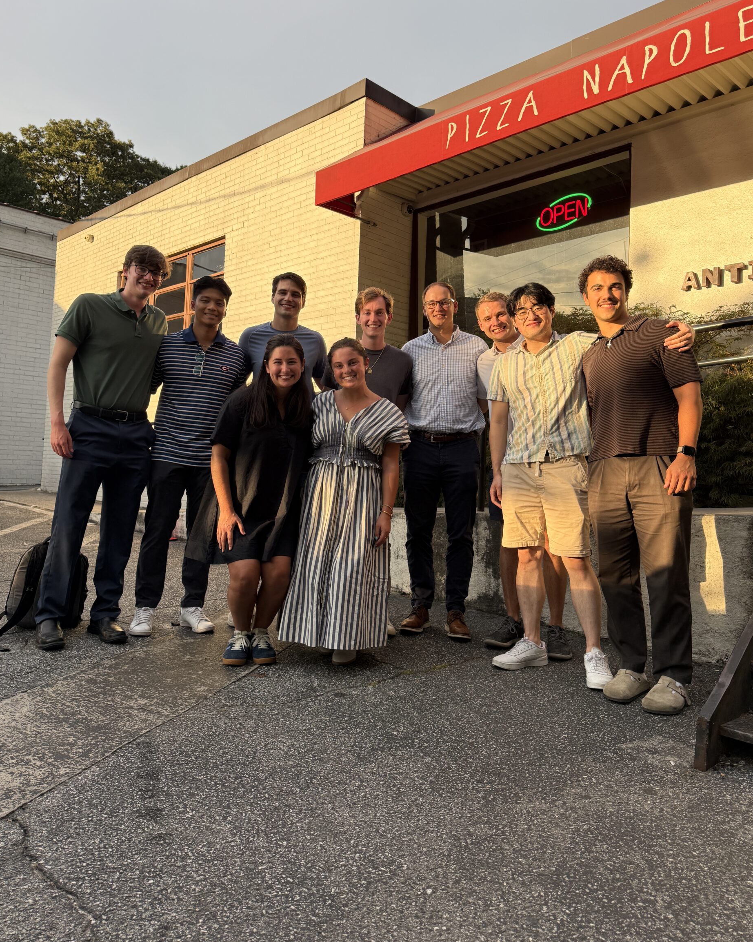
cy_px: 421
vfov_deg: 65.9
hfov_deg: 54.9
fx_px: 724
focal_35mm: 26
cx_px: 375
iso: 100
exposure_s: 1/1005
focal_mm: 6.76
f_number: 1.78
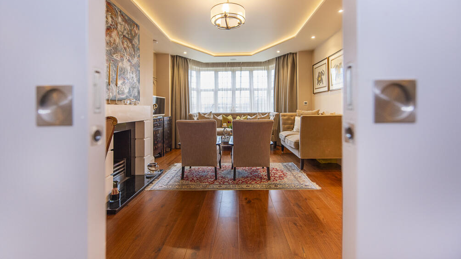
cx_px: 228
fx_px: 183
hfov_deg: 103.0
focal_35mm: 15
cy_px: 104
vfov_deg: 69.8
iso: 500
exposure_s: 1/100
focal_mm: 14
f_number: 2.8
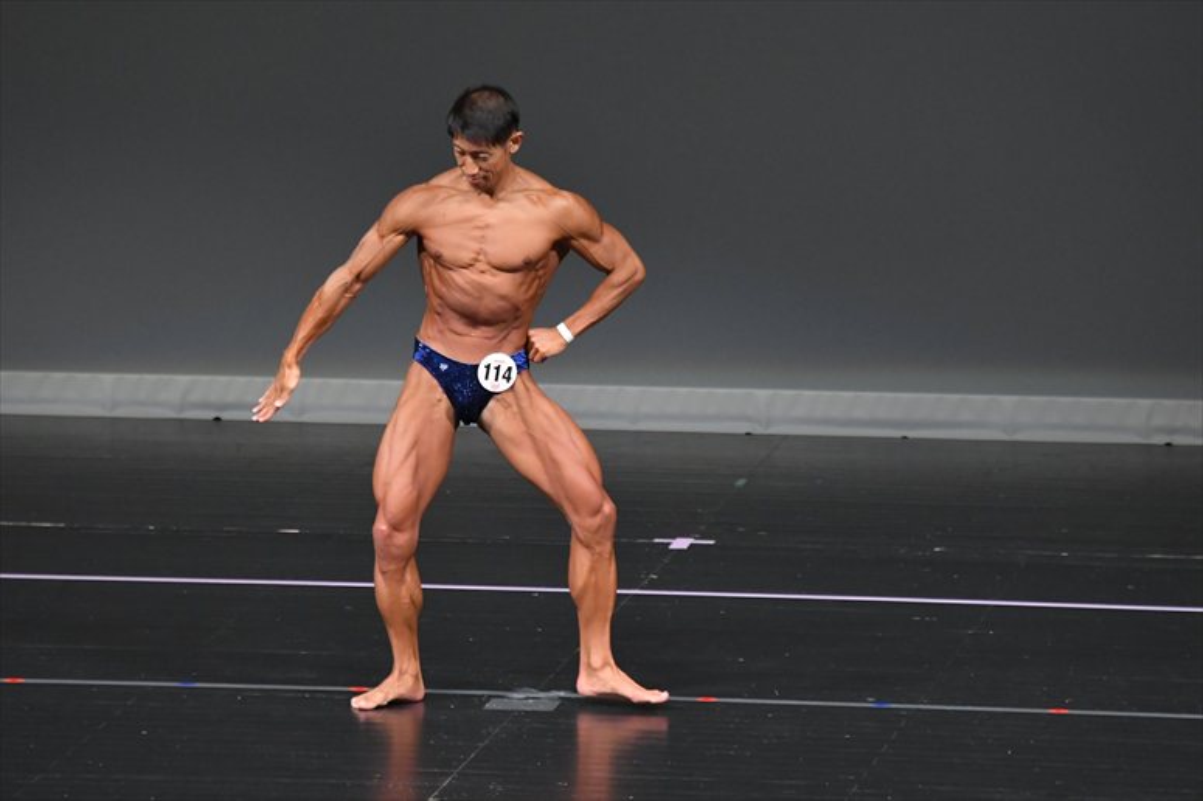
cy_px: 400
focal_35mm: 345
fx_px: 11523
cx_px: 602
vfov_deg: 4.0
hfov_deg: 6.0
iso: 4000
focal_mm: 230
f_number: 5.6
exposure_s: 1/400
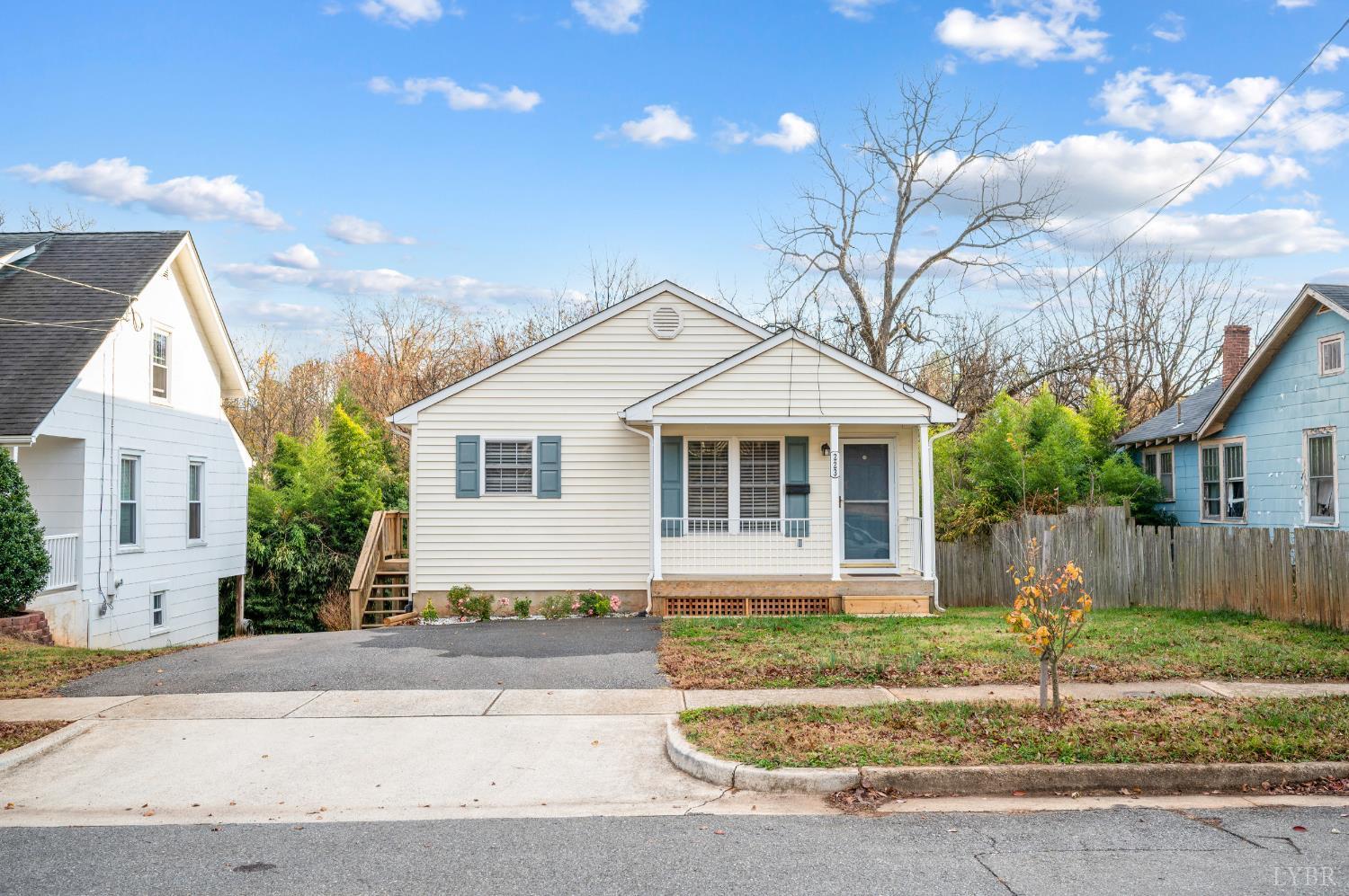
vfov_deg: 43.5
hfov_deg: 62.0
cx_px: 674
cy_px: 448
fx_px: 1123
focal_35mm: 30
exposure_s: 1/125
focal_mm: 30
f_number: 8
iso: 250
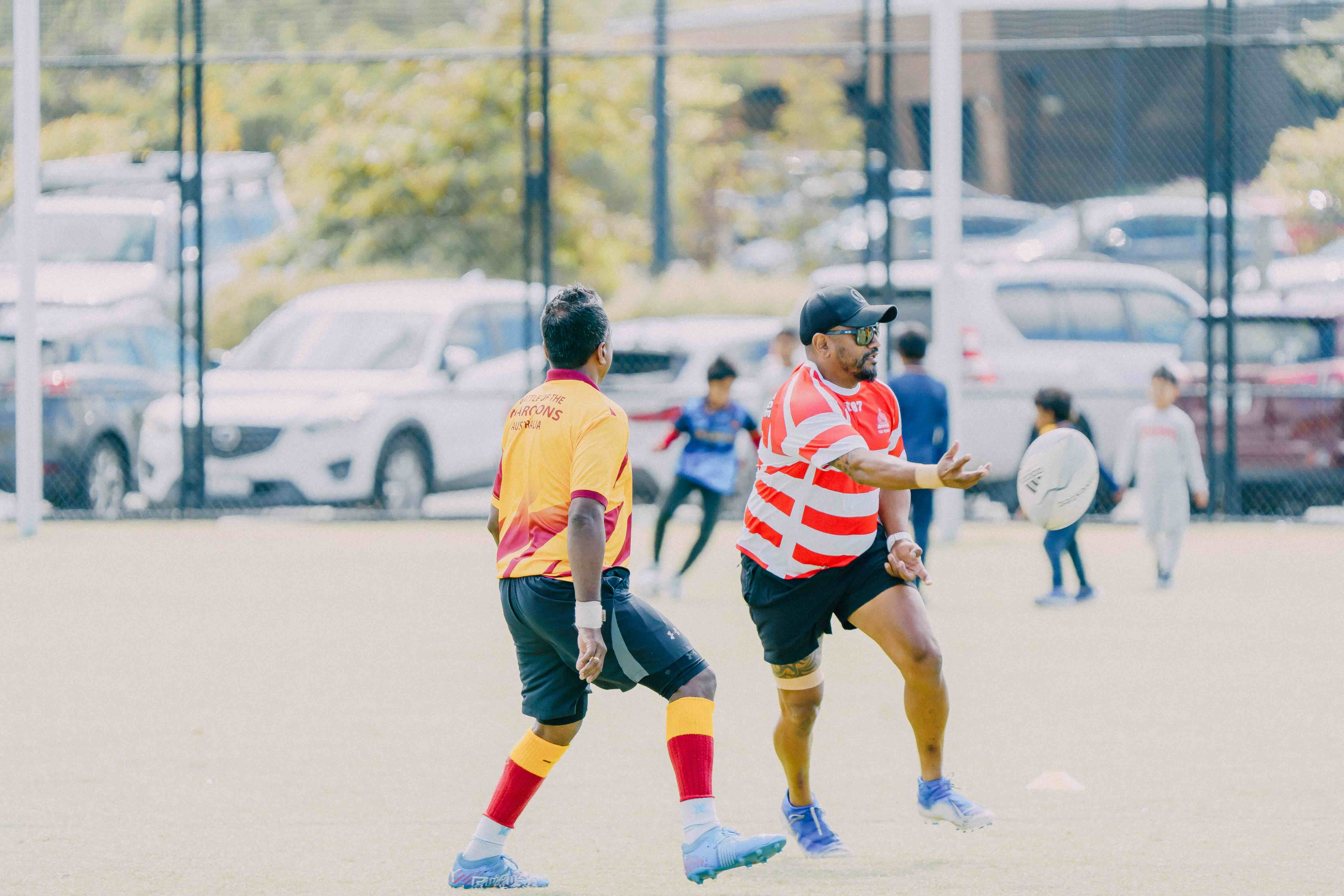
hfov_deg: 5.4
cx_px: 672
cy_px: 448
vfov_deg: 3.6
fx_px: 14260
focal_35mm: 382
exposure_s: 1/500
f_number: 6.3
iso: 200
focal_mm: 382
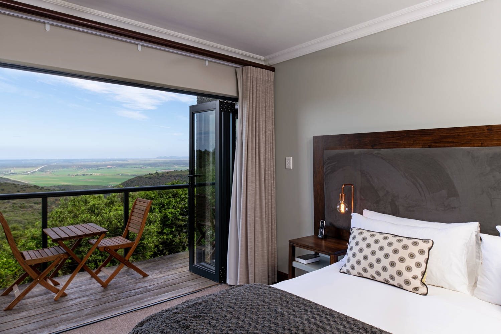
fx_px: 306
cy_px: 167
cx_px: 250
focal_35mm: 22
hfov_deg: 78.6
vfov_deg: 57.2
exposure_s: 1/20
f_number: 10
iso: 100
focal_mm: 22
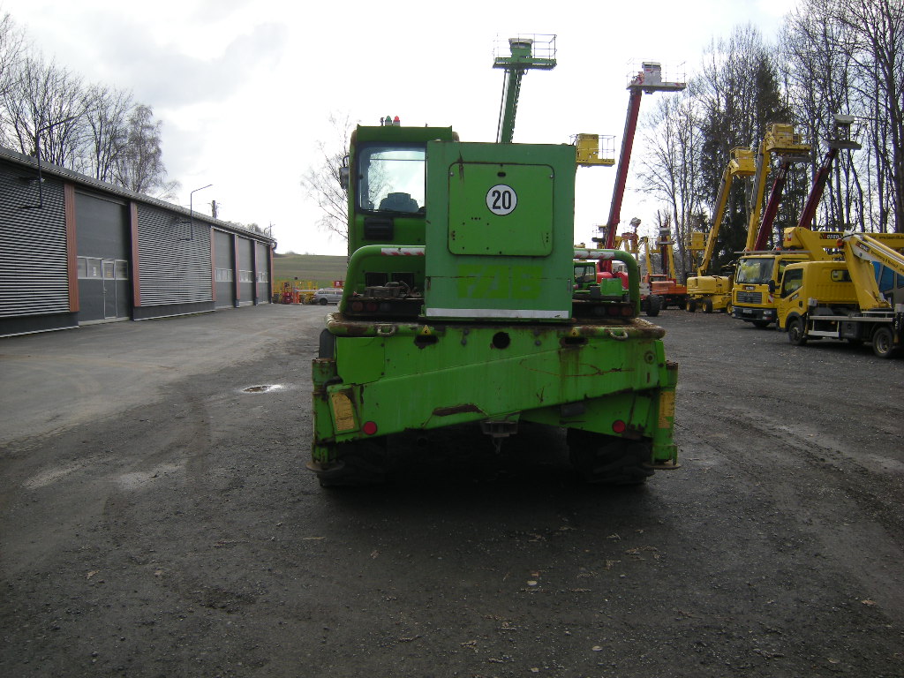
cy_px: 339
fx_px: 731
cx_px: 452
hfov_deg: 63.4
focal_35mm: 28
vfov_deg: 49.7
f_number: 5.6
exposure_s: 1/180
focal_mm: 4.7
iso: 64
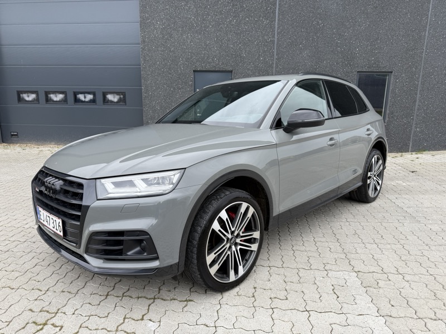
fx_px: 309
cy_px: 167
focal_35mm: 24
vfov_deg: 56.8
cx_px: 223
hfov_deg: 71.6
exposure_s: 1/772
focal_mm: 6.76
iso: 80
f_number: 1.78
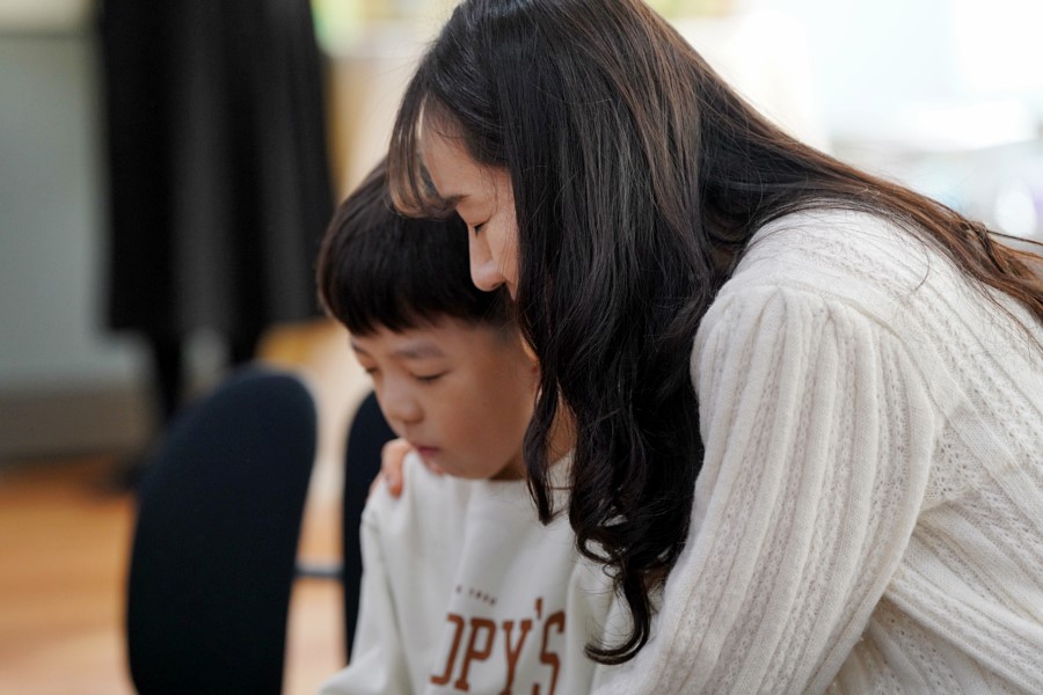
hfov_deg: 12.3
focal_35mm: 167
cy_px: 348
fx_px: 4838
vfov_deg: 8.2
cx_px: 522
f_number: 4
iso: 1600
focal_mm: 167
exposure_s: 1/200
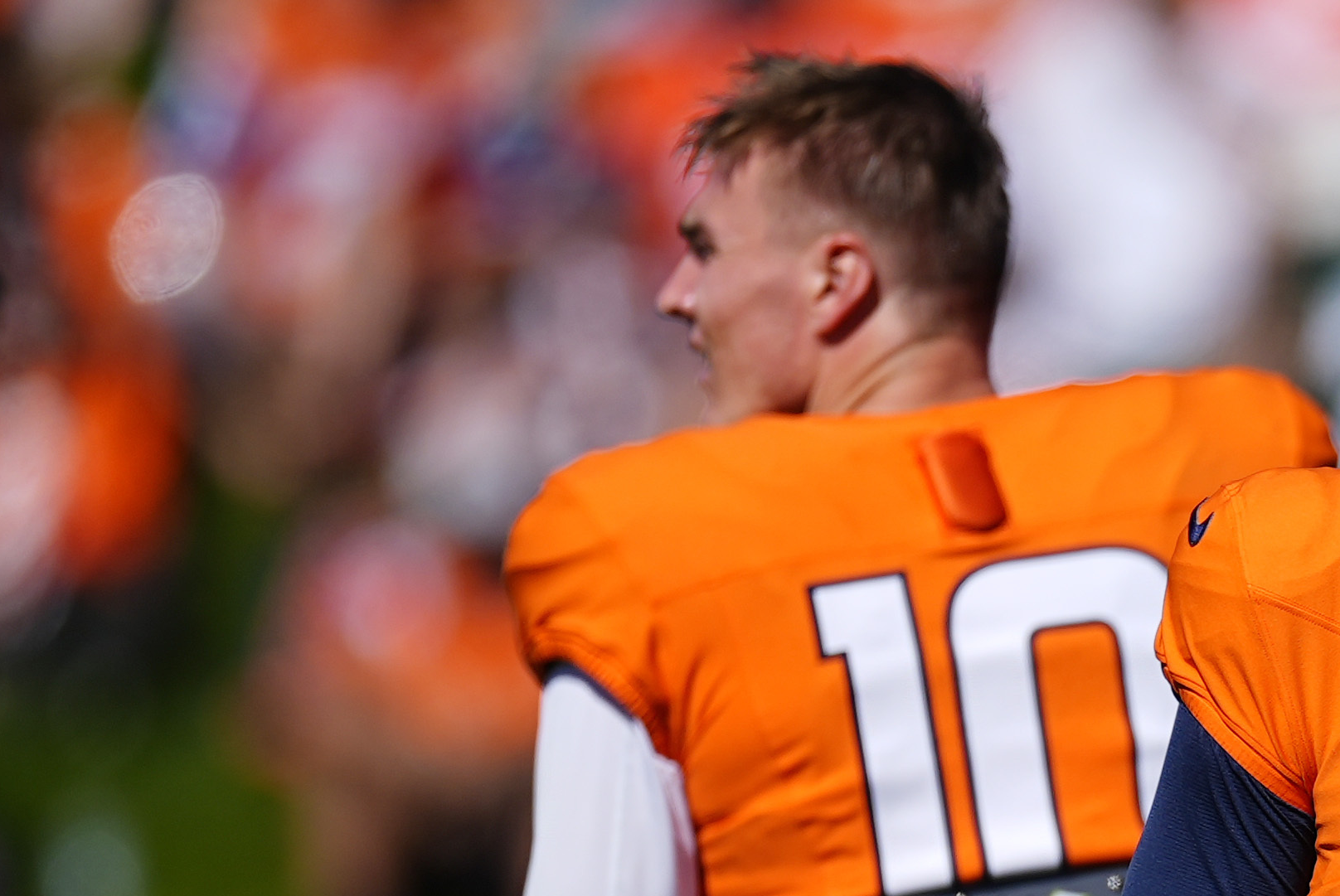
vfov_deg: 0.6
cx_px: 1431
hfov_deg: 0.9
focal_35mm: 2192
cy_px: 918
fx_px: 81670
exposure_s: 1/2500
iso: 125
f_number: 4
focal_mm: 600
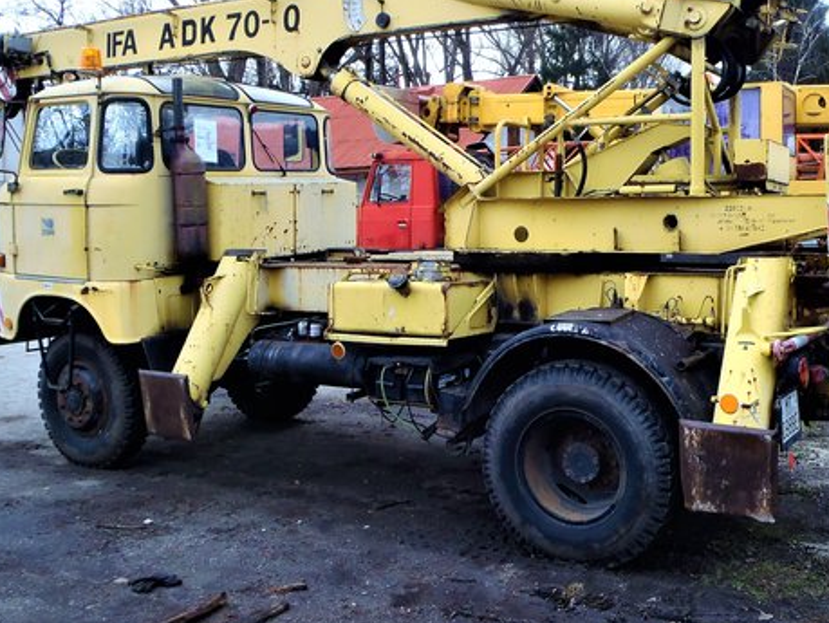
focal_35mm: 39
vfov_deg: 36.7
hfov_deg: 47.5
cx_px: 500
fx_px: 935
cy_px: 240
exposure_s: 1/50
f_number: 3.5
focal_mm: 5
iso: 100
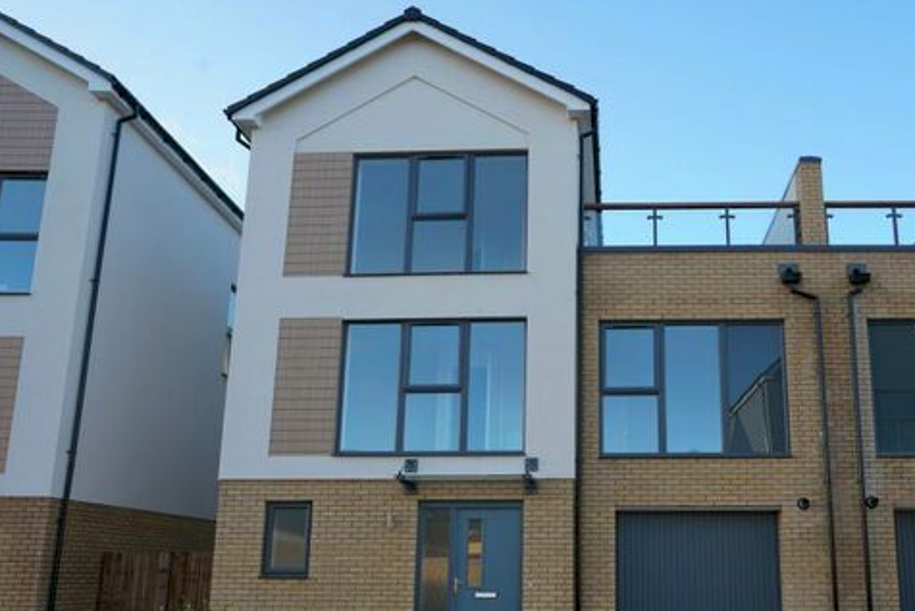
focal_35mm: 28
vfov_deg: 45.3
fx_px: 712
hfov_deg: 64.1
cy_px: 435
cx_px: 593
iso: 100
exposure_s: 1/30
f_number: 9
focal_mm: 19
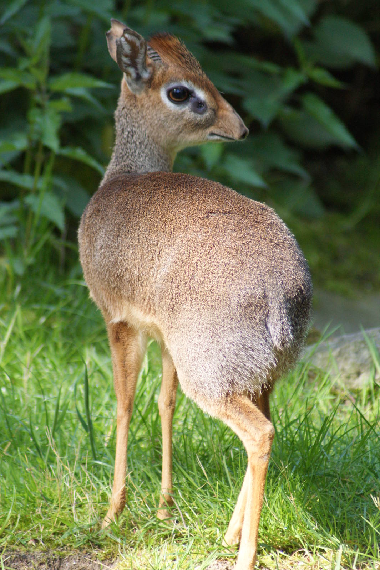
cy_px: 285
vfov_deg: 4.6
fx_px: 7132
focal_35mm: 450
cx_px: 190
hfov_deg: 3.1
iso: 400
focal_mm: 300
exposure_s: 1/200
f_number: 5.6
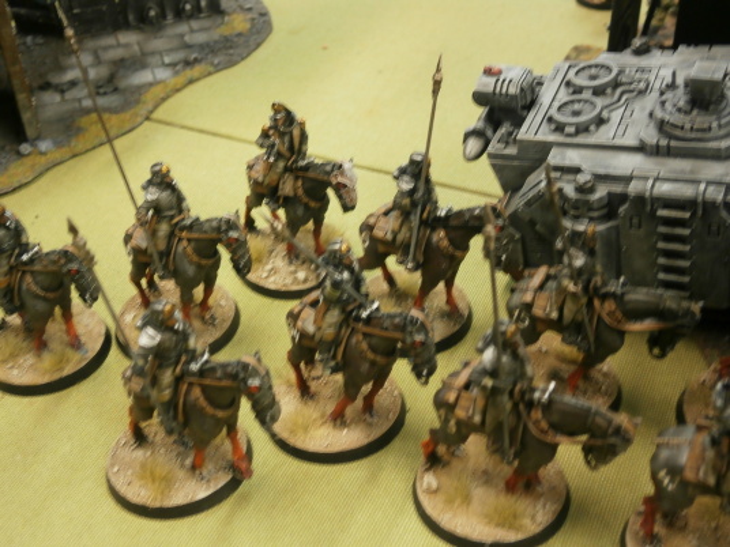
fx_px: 991
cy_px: 274
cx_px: 365
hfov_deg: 40.4
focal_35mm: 47
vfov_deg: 30.9
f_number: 3.4
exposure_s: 1/8
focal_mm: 8.3
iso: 200
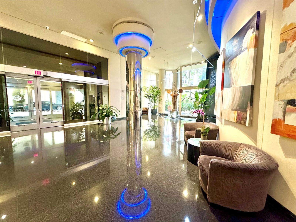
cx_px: 148
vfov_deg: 85.7
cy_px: 111
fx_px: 120
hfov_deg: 102.1
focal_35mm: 14
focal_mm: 2.22
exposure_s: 1/60
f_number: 2.2
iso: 500
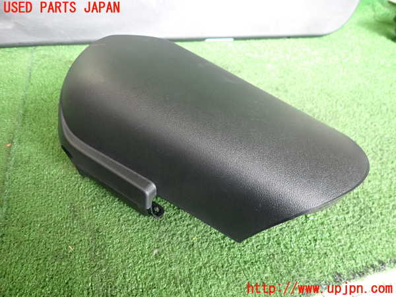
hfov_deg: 69.4
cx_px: 198
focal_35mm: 25
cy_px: 148
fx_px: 286
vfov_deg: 54.9
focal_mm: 4.5
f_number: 2
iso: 250
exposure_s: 1/30
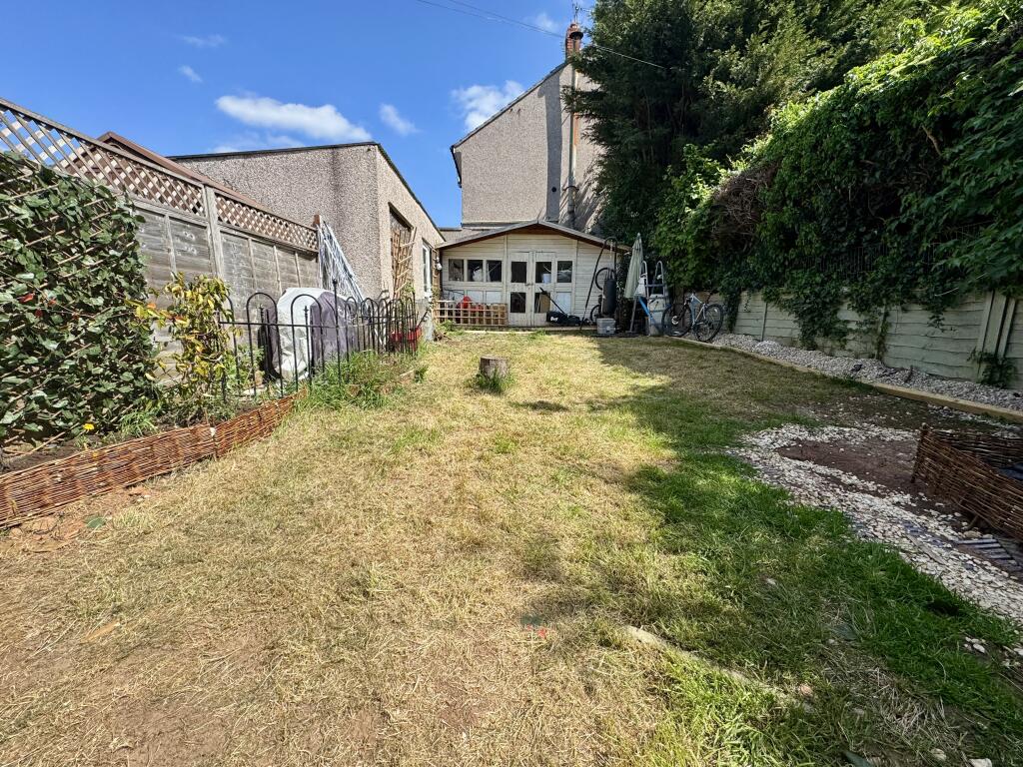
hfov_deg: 102.1
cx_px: 512
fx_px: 414
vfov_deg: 85.7
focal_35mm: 14
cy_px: 384
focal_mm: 2.22
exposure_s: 1/1299
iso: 40
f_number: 2.2
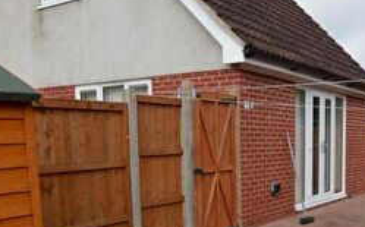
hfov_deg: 45.0
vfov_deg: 28.7
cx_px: 264
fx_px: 427
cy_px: 203
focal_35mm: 43
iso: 100
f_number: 7.1
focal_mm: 10
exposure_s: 1/200
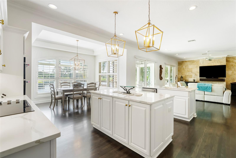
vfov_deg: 73.8
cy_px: 79
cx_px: 118
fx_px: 105
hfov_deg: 96.7
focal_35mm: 16
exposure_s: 1/15
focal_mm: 16
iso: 200
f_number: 9
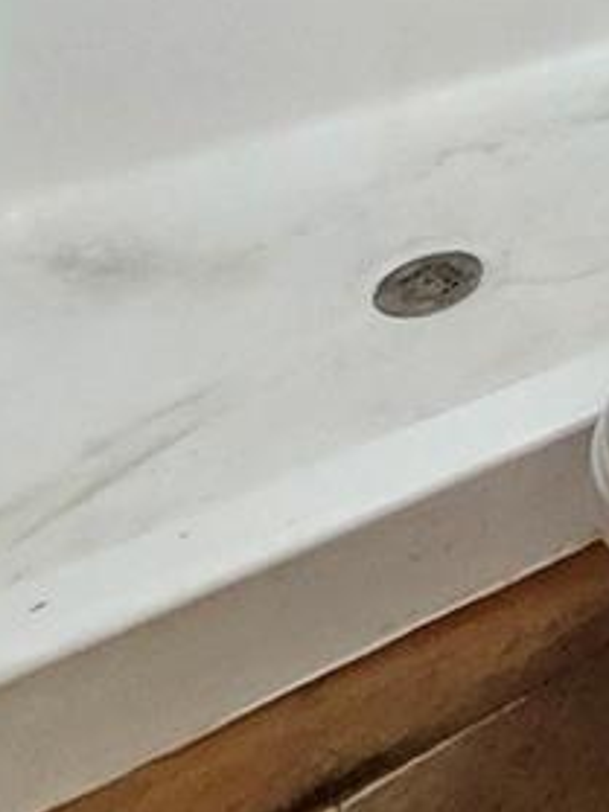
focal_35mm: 56
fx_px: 1315
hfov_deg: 17.2
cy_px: -602
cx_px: 1276
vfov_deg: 22.5
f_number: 2.2
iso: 2000
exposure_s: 1/24
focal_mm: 2.2
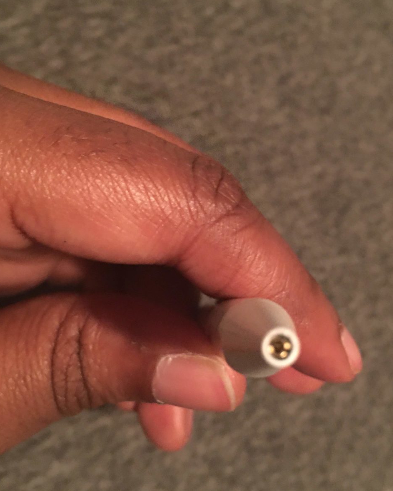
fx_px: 538
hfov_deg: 40.1
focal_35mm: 37
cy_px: 254
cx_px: 215
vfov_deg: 49.1
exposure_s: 1/4
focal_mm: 4.15
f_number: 2.2
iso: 125
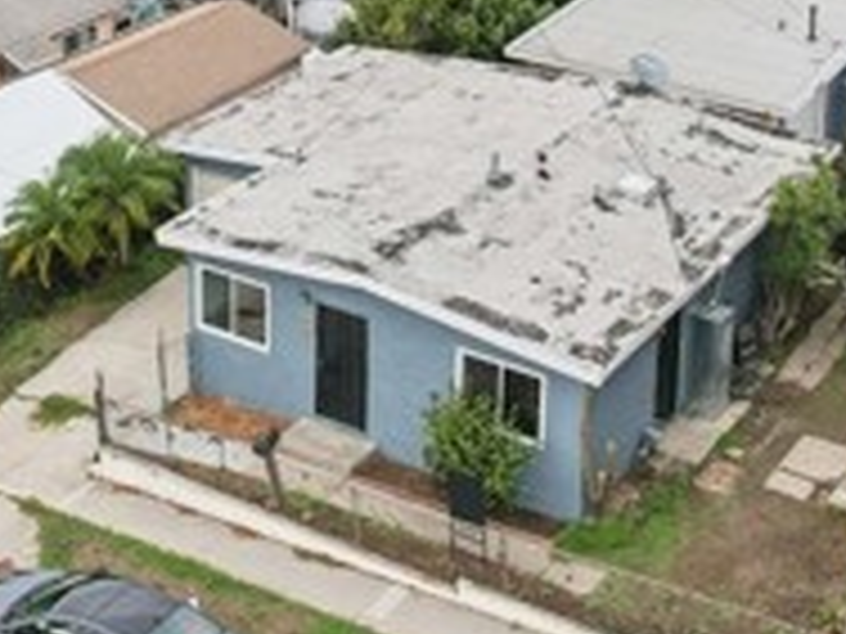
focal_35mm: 72
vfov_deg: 19.1
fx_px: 1760
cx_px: 328
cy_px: -157
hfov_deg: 27.0
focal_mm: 8.4
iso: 110
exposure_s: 1/1250
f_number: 2.8
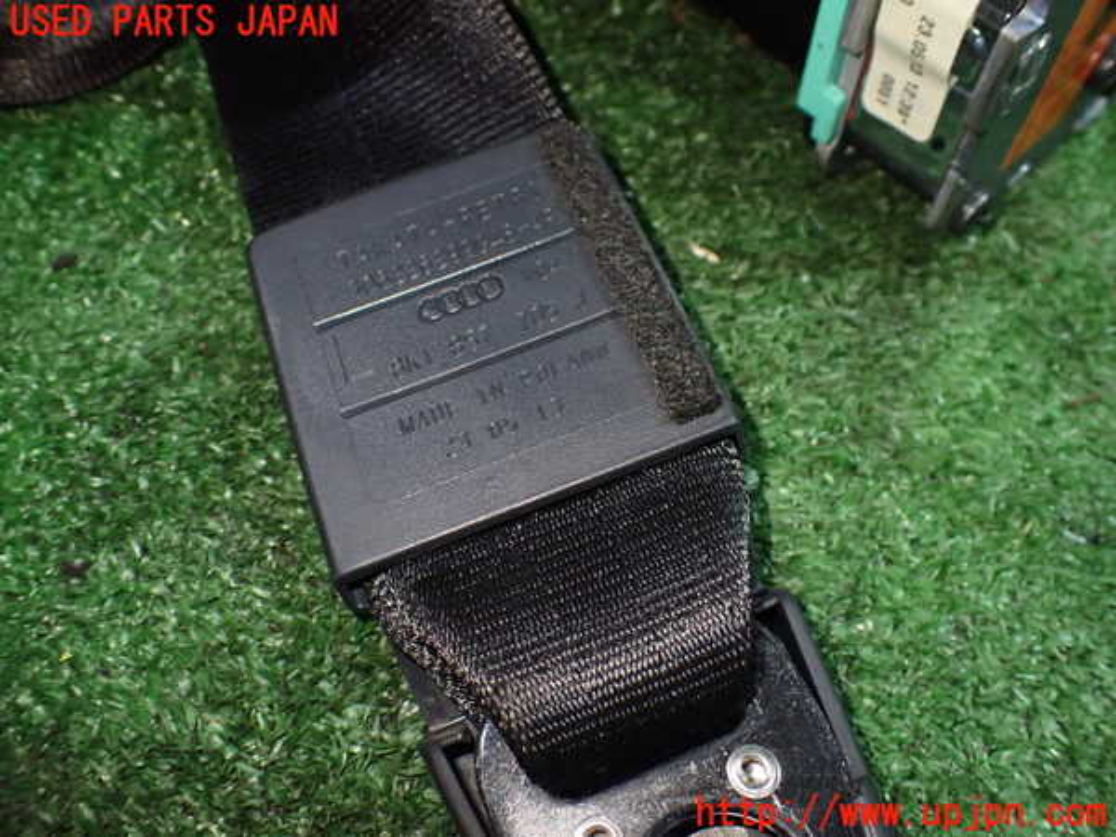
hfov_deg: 60.0
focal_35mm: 30
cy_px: 418
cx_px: 558
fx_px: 967
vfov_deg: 46.8
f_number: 2.3
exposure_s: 1/125
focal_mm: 5.4
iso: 800
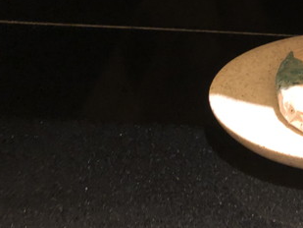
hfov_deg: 30.7
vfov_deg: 25.2
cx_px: 306
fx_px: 508
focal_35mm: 58
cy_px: 128
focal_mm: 3.99
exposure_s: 1/5
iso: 80
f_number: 1.8
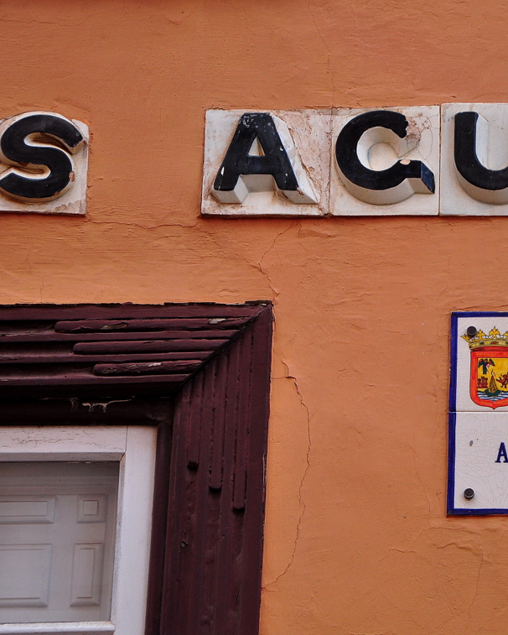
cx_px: 439
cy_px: 329
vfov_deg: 12.4
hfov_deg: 9.9
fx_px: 2931
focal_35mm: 156
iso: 400
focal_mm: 70
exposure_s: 1/400
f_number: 5.3
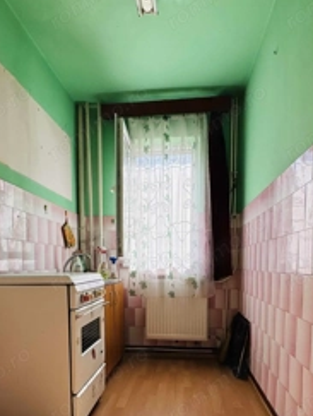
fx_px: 277
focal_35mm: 23
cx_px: 161
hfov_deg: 59.0
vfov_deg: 71.4
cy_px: 281
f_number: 2.2
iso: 40
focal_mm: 2.22
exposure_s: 1/183
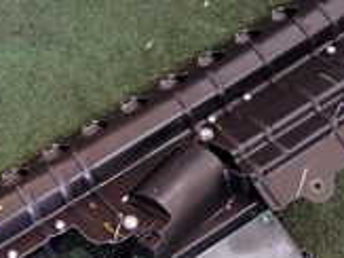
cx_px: 61
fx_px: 914
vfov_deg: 15.9
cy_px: 222
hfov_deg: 21.0
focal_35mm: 92
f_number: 2
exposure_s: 1/30
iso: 250
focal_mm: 4.5
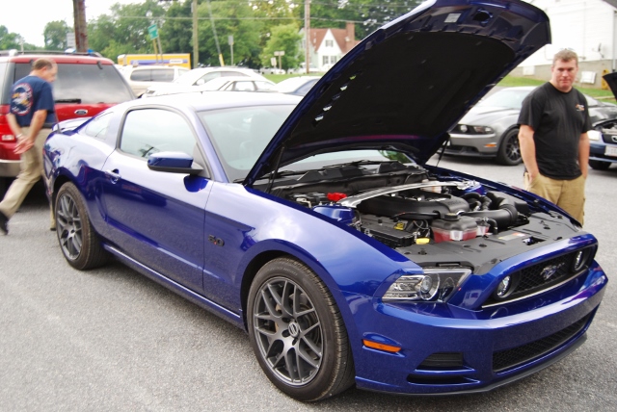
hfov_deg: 49.5
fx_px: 669
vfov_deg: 34.3
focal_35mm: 39
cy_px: 206
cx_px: 308
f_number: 4
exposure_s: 1/30
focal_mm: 26
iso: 200
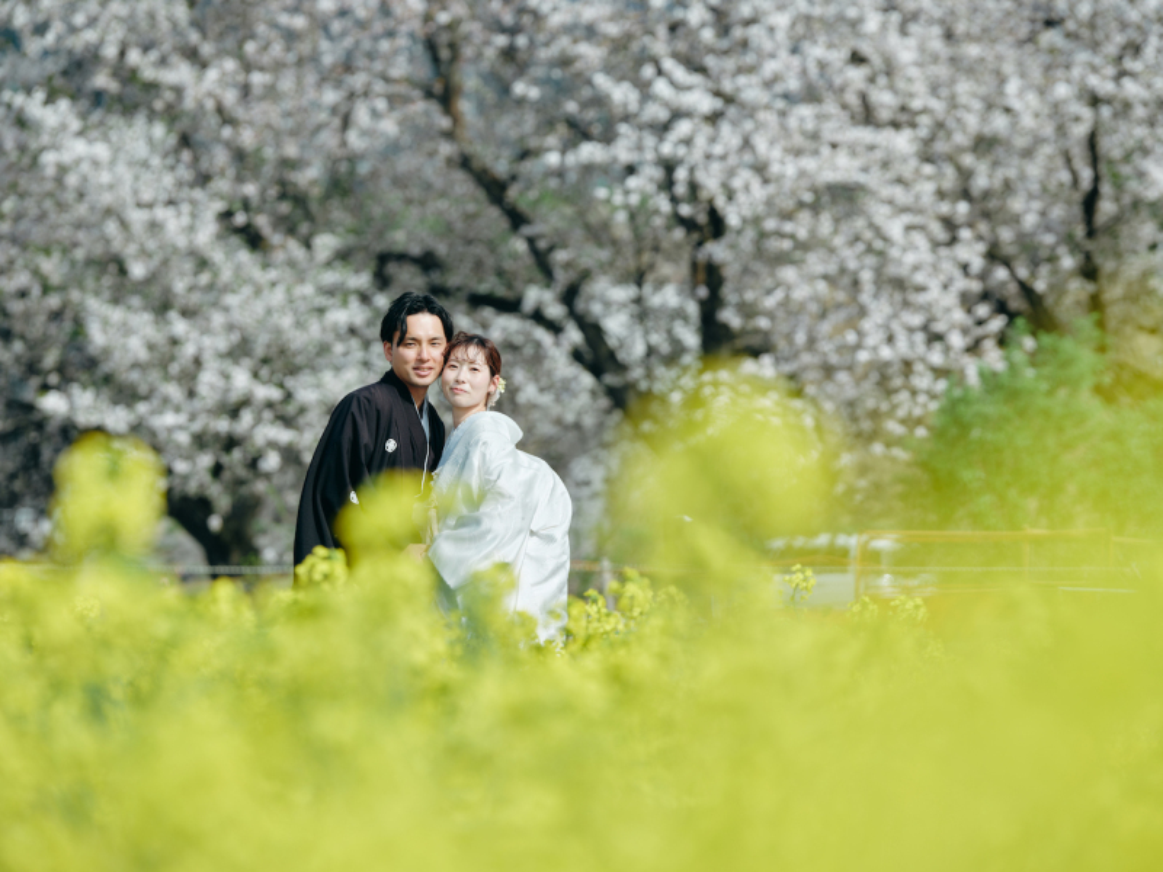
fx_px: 6652
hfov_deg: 10.0
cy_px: 436
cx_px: 582
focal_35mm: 198
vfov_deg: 7.5
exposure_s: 1/400
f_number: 5.6
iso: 160
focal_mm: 250
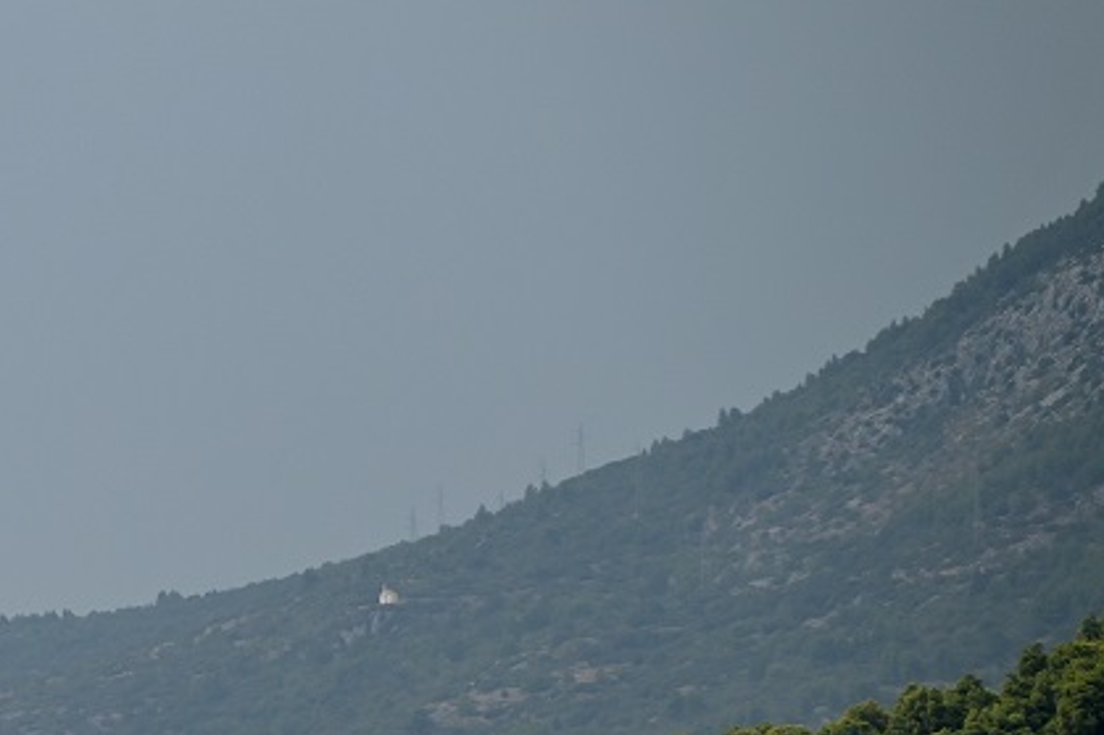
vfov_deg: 2.6
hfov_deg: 3.9
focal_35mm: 528
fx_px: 16185
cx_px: -364
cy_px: 789
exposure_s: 1/1000
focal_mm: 170
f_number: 5.6
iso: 160
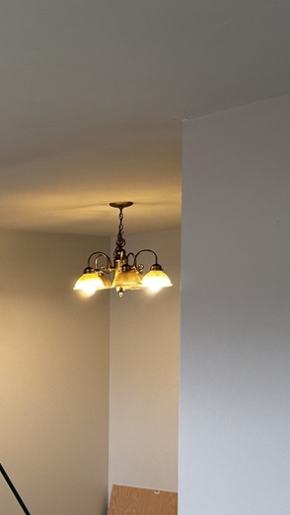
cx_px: -330
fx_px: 985
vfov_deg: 28.7
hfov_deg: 13.7
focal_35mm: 72
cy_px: 415
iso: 100
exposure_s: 1/120
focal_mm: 6.86
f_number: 1.78
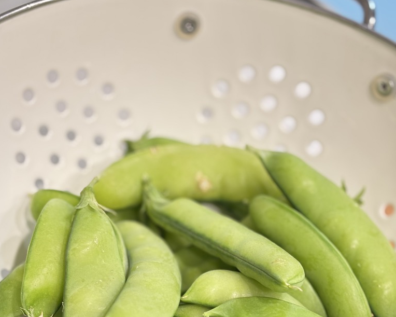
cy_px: 259
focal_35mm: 68
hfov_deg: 27.9
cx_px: 197
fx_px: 797
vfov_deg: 22.1
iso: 125
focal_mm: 5.96
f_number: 1.6
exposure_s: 1/50
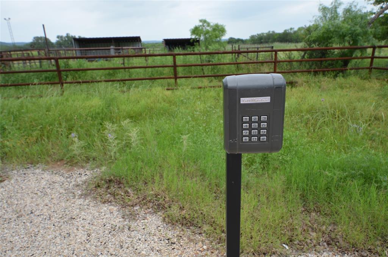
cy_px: 128
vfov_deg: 52.9
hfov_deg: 73.9
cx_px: 194
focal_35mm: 24
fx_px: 258
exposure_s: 1/250
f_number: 8
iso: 180
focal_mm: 16
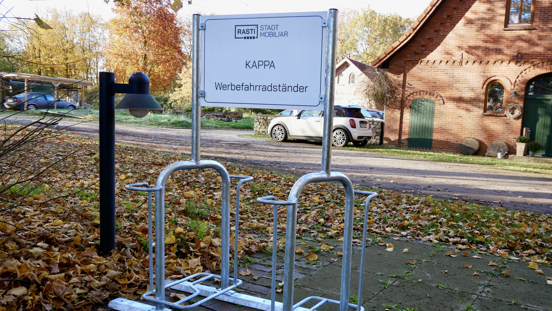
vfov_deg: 40.1
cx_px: 277
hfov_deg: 66.1
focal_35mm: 29
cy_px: 181
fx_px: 424
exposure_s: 1/125
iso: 200
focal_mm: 13
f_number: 4
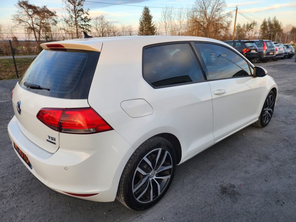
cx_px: 148
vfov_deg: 56.8
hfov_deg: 71.6
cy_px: 111
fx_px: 205
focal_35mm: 24
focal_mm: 5
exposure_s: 1/185
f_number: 1.8
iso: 50
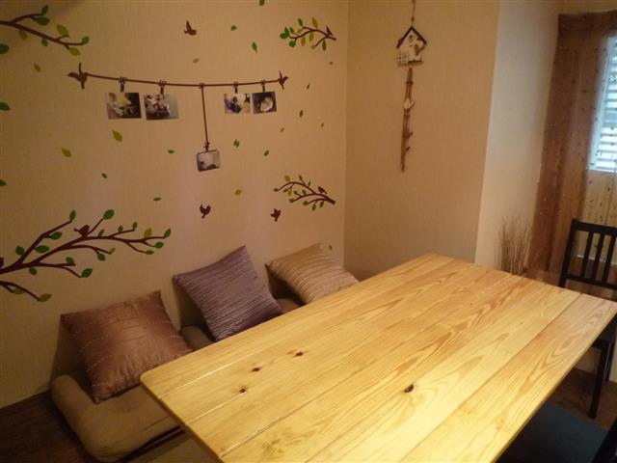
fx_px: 446
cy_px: 232
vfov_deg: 54.9
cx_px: 308
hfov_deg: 69.4
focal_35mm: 25
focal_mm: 4.4
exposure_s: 1/6
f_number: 2.8
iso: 400
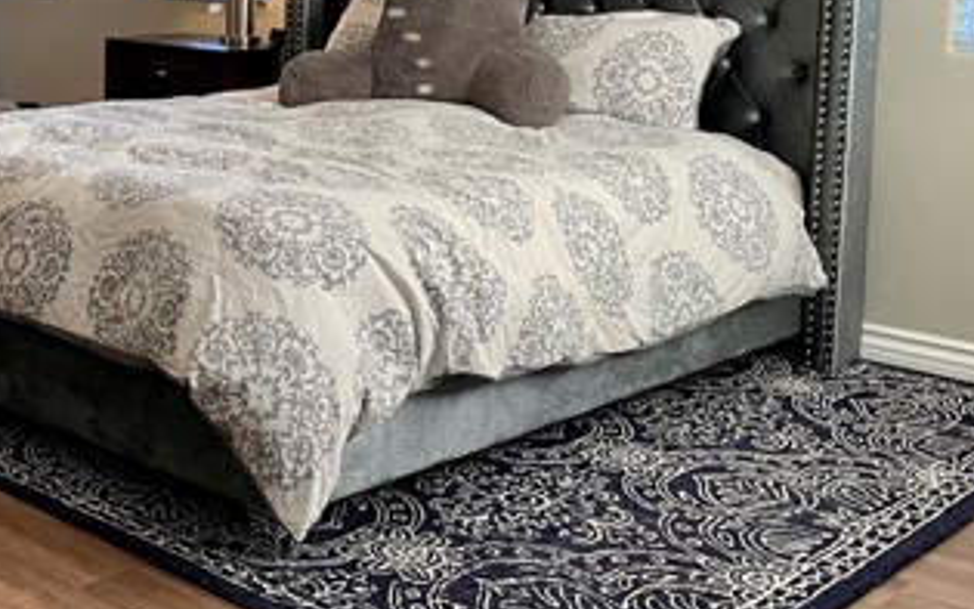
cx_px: 25
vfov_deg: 22.7
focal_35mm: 56
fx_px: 1487
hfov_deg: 33.5
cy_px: 77
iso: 125
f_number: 1.6
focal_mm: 4.2
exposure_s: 1/60
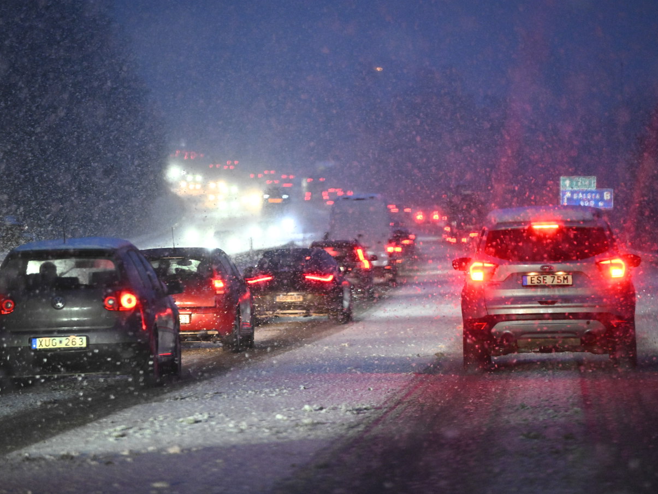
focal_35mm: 217
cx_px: 358
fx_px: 4125
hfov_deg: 9.1
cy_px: 247
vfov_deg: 6.8
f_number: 2.8
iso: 6400
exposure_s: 1/160
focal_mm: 200
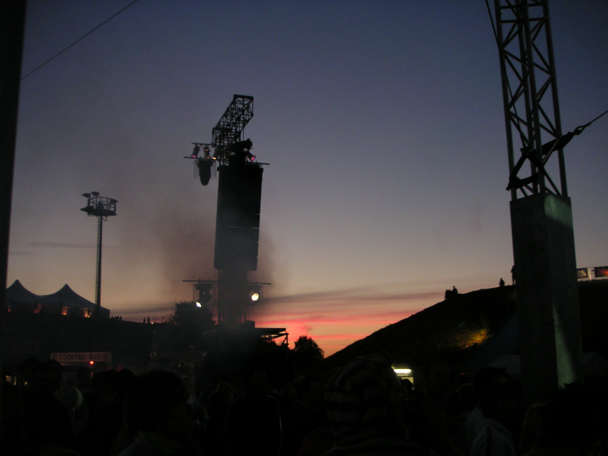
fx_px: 667
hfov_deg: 49.0
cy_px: 228
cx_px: 304
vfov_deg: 37.7
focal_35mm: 38
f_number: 2.8
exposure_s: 1/30
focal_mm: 6
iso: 100
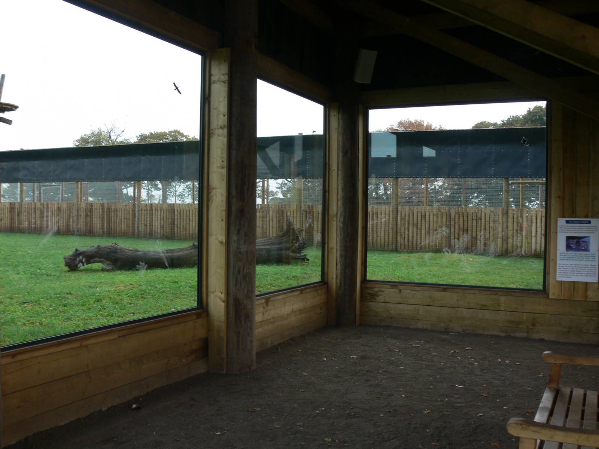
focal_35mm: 35
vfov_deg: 40.7
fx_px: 606
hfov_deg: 52.6
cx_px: 300
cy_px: 224
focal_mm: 7.4
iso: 80
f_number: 4
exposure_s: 1/80
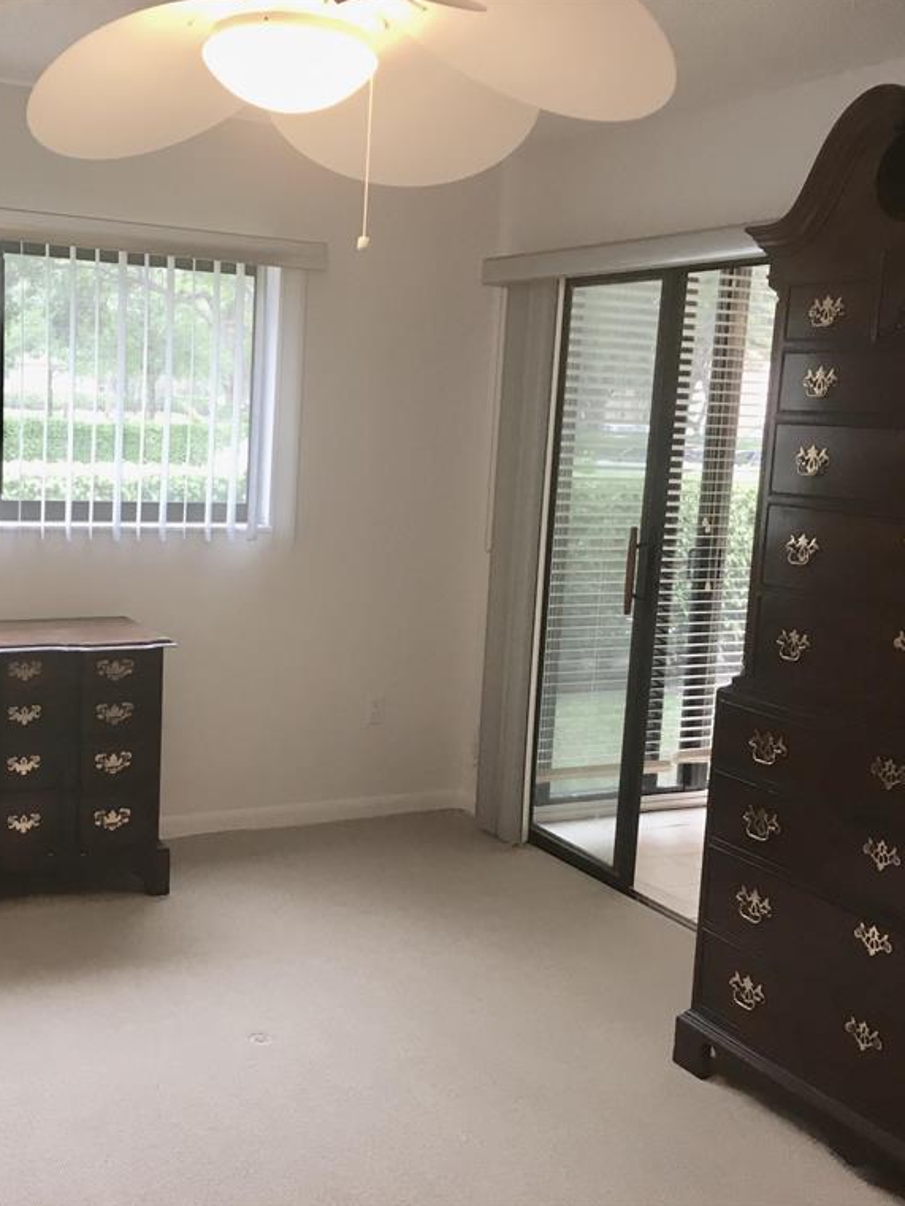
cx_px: 334
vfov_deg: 47.9
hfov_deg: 36.6
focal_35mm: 39
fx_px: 1359
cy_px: 602
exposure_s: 1/30
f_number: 2.2
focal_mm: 4.15
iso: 50
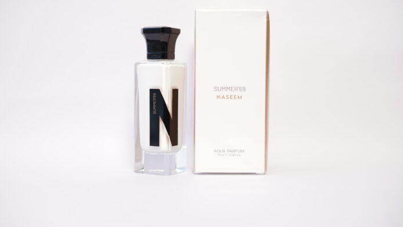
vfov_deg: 22.6
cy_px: 95
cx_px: 203
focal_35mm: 53
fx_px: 566
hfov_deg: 39.2
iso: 800
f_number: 2.8
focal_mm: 50
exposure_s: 1/200
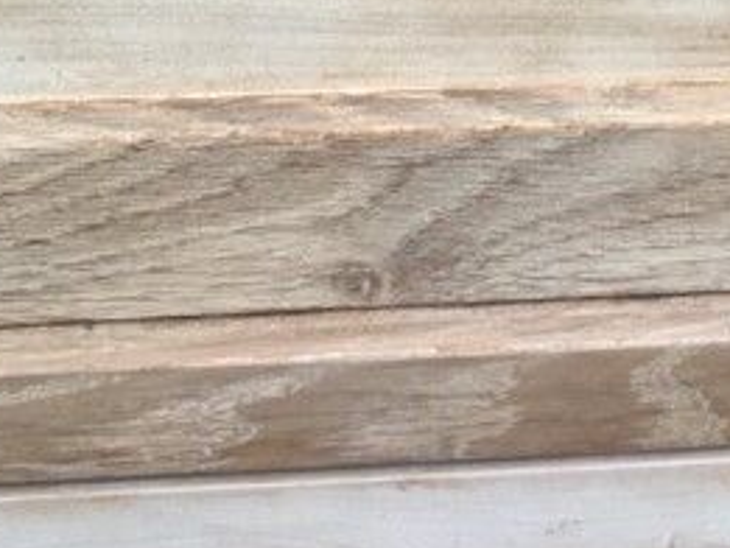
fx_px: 2004
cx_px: 495
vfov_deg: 15.5
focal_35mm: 95
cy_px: 369
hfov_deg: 20.6
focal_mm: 3.3
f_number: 2.4
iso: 80
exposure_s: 1/33
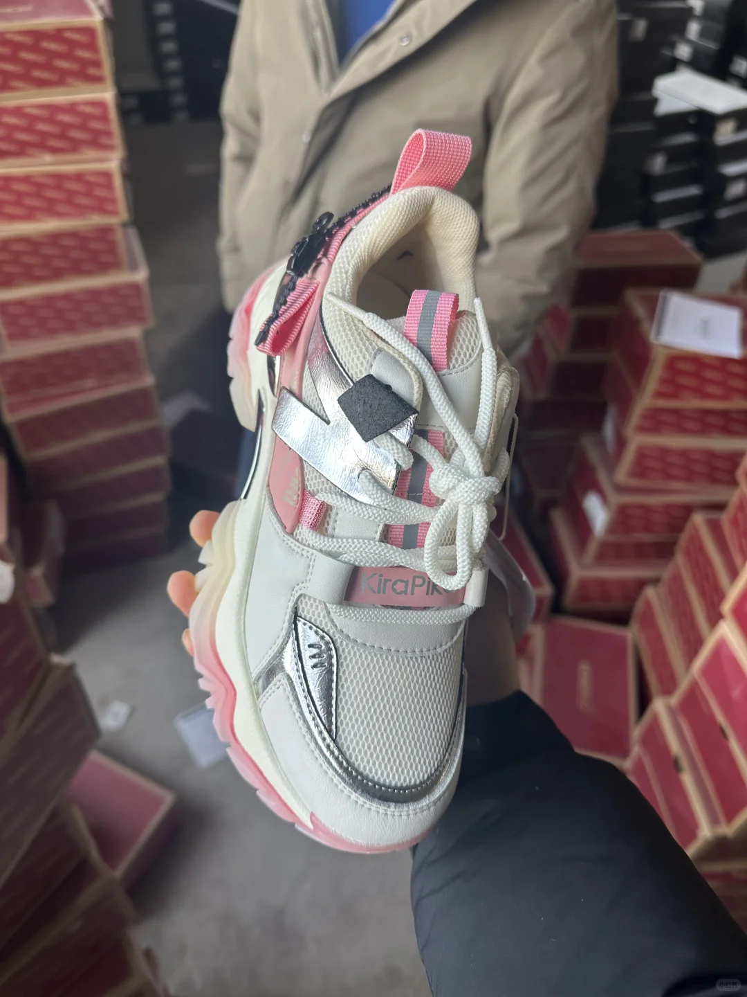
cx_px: 374
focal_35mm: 24
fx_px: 691
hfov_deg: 56.8
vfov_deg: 71.6
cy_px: 498
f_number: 1.78
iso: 64
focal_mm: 6.86
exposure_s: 1/121
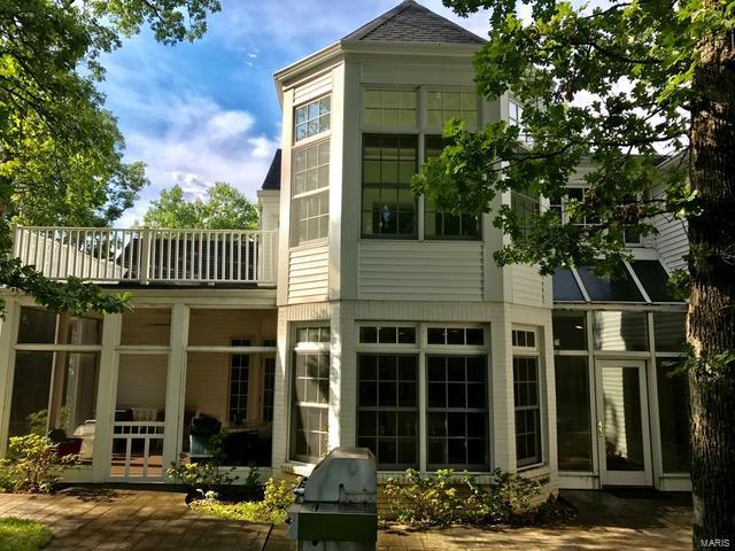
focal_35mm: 28
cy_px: 276
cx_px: 368
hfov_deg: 63.4
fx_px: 595
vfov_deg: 49.7
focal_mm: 3.99
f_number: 1.8
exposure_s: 1/1350
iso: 20
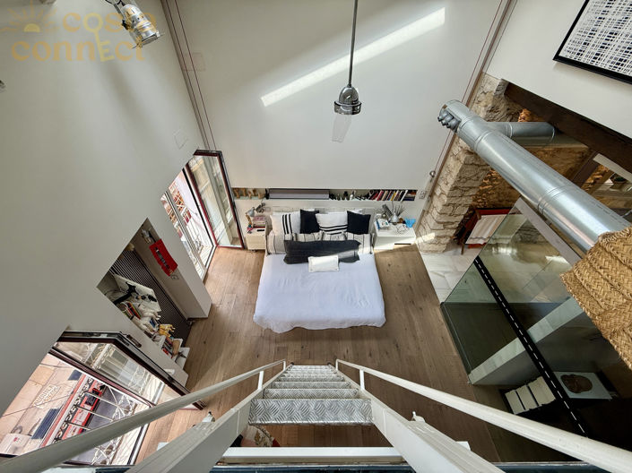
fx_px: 255
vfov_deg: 85.6
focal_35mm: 14
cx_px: 316
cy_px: 236
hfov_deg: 102.1
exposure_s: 1/99
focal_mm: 2.22
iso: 50
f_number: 2.2
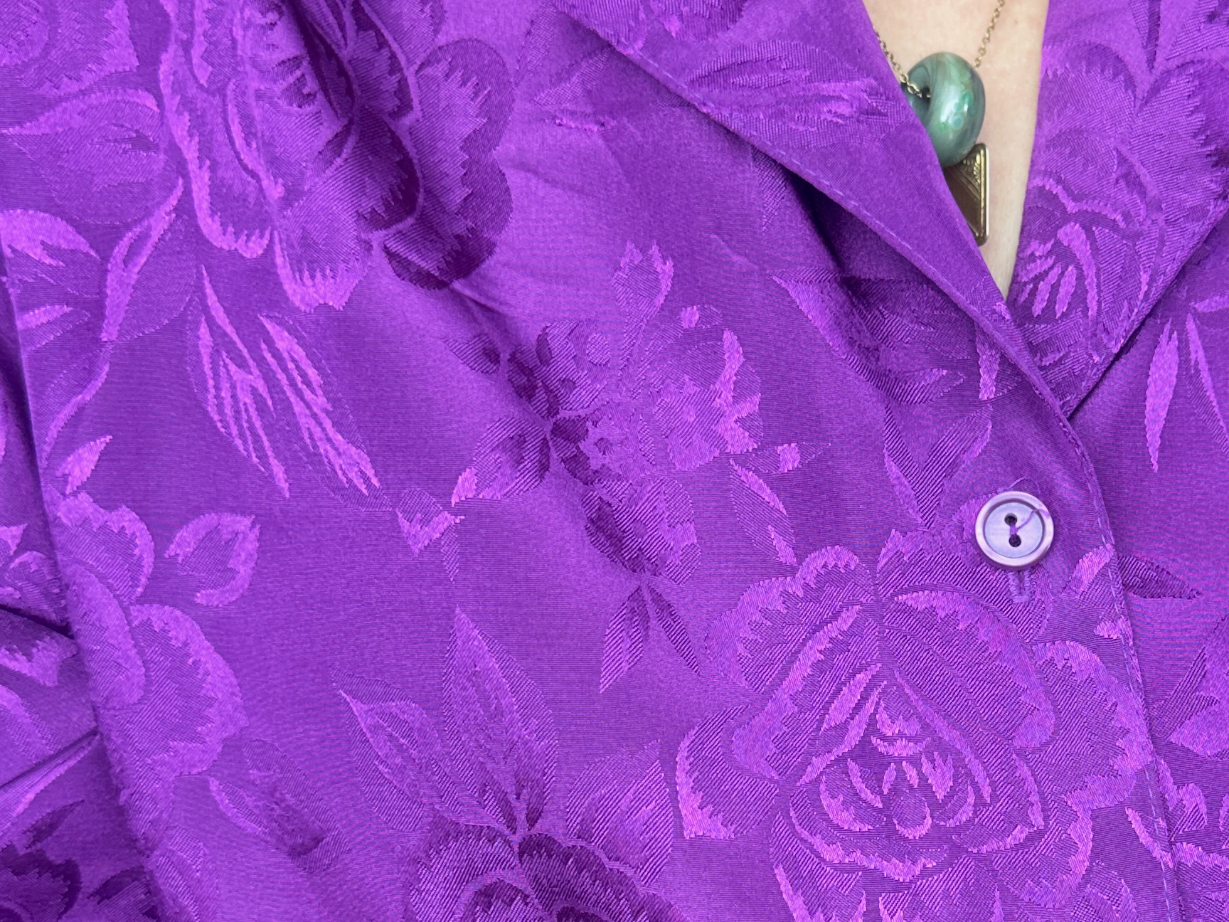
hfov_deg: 33.9
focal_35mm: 56
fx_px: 1988
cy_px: 694
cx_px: 848
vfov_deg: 25.8
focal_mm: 6.86
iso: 80
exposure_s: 1/100
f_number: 1.78
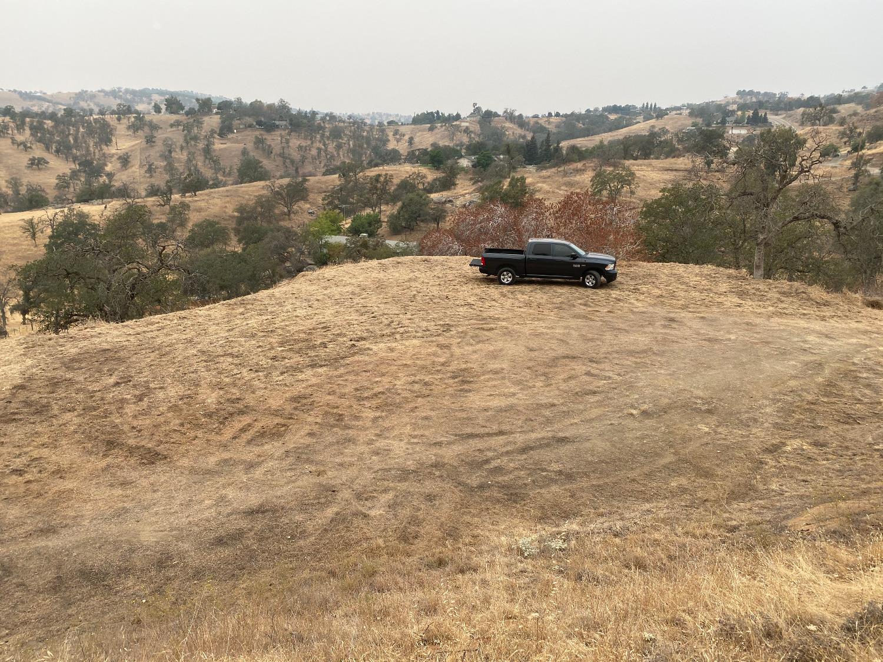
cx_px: 442
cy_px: 331
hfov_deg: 67.3
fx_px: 663
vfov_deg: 53.1
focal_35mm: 26
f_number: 1.8
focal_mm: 4.25
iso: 40
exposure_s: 1/122
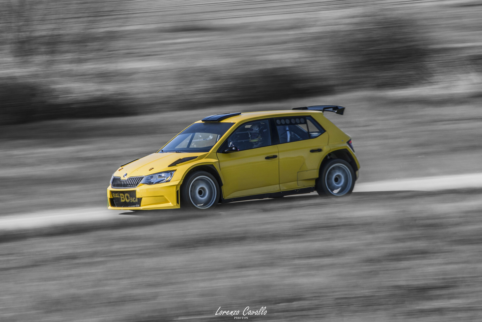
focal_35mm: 300
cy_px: 161
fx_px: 4016
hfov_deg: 6.9
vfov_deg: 4.6
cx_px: 241
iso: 125
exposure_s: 1/50
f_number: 14
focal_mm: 200
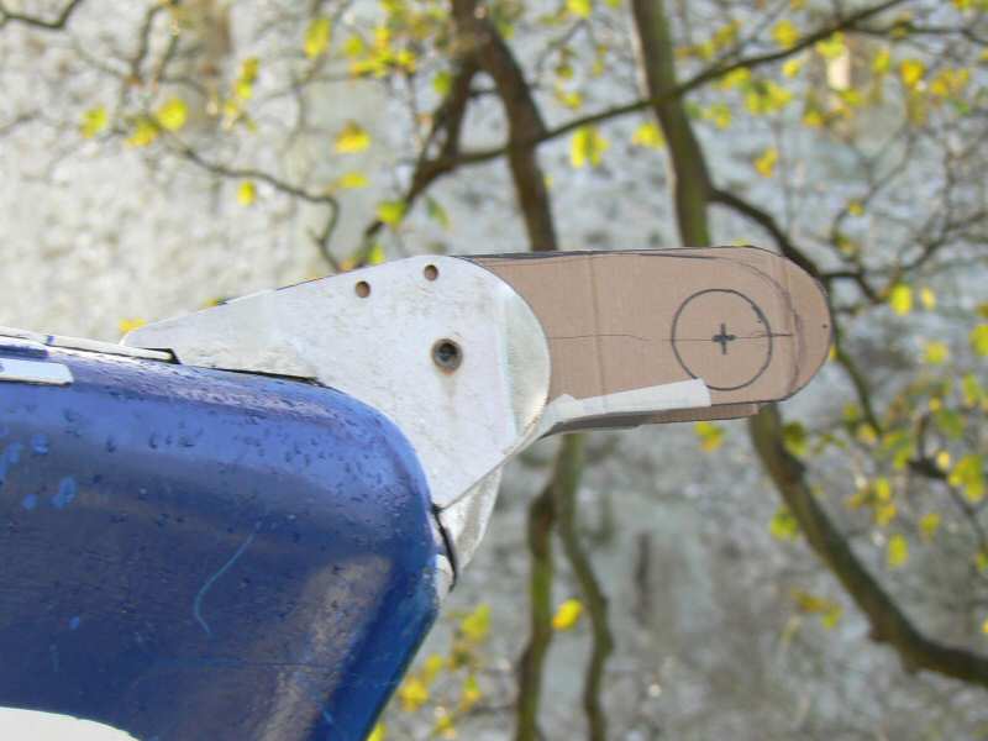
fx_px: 8448
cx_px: 494
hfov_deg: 6.7
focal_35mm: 296
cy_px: 370
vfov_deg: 5.0
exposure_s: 1/40
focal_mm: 49.3
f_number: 8
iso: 100
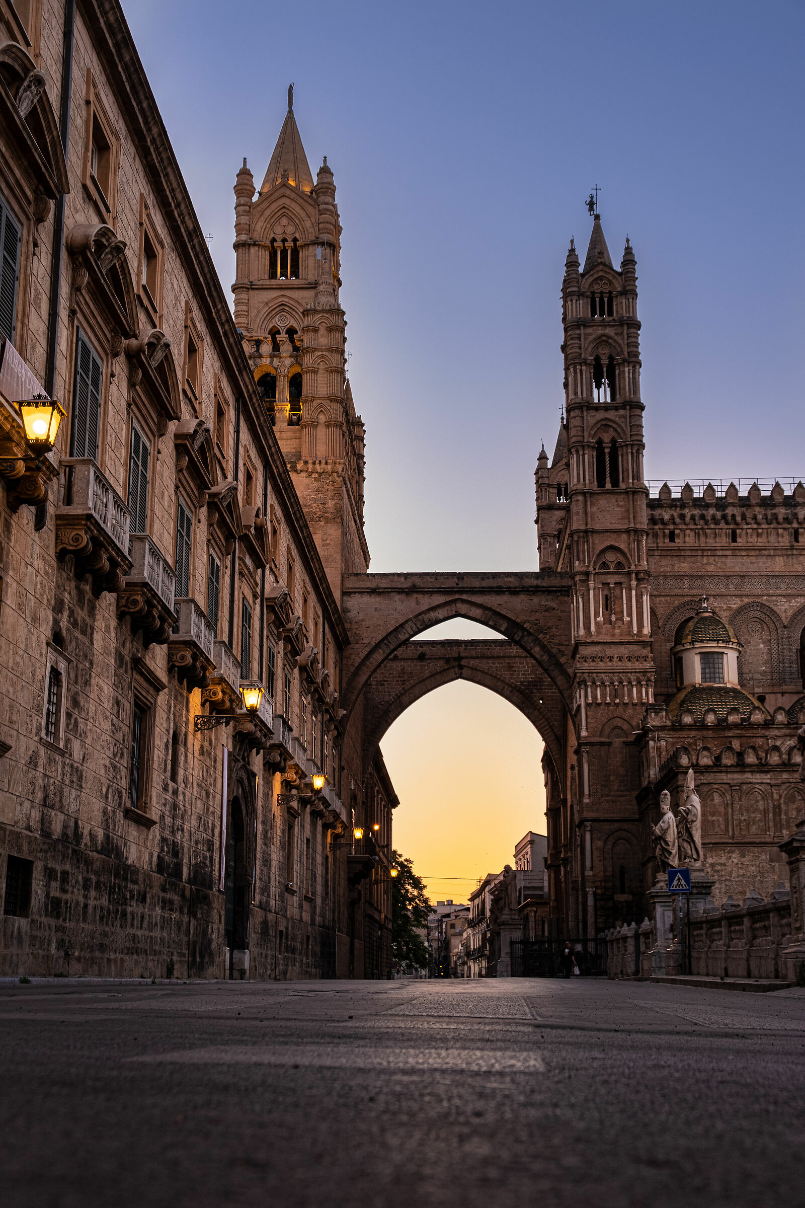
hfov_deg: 31.9
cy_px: 604
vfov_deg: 46.4
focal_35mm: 42
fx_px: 1409
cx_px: 402
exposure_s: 1/60
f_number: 5.6
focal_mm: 27.7
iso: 400
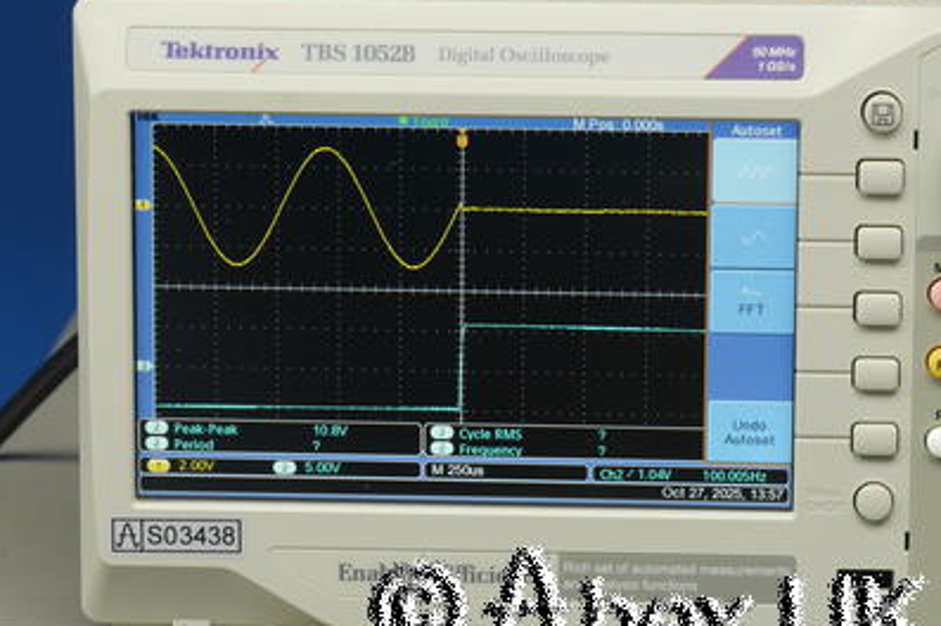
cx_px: 472
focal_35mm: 193
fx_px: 5041
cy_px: 325
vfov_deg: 7.1
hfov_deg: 10.7
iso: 400
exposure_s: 1/8
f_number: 11
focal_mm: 92
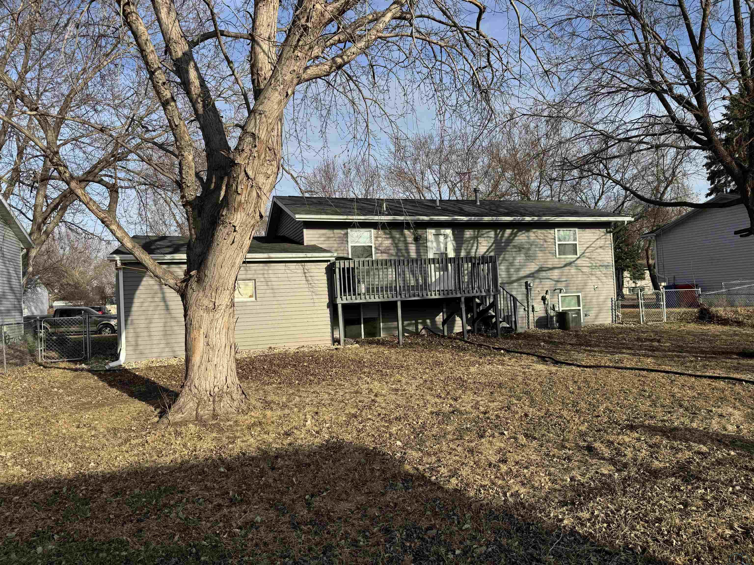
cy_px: 282
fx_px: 523
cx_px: 377
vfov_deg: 56.8
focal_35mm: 24
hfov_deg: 71.6
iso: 80
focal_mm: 6.76
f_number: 1.78
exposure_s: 1/3413
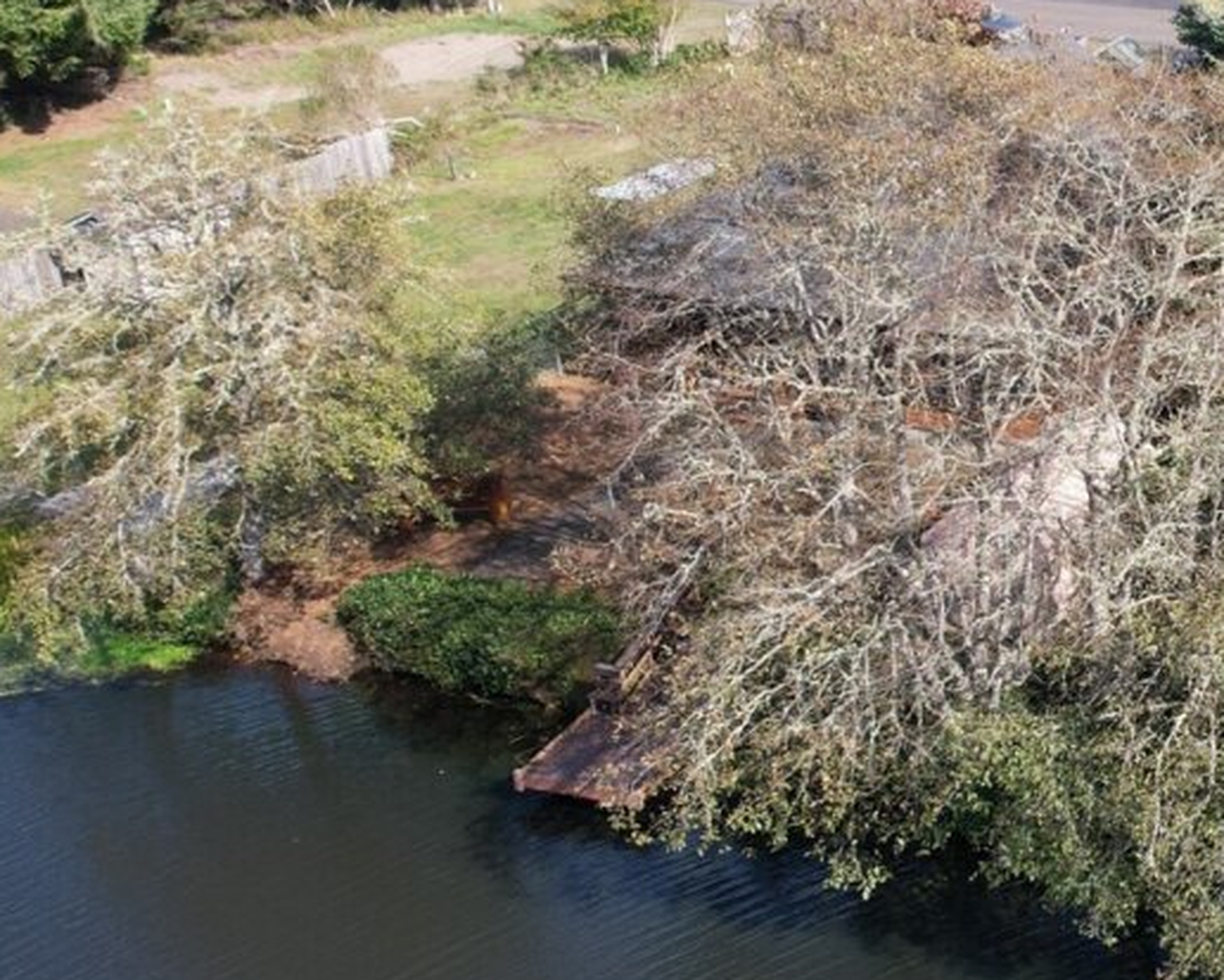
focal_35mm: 56
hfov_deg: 30.1
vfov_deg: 27.1
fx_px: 2029
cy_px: 412
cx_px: 1352
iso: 120
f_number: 2.8
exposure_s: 1/1000
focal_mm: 8.38
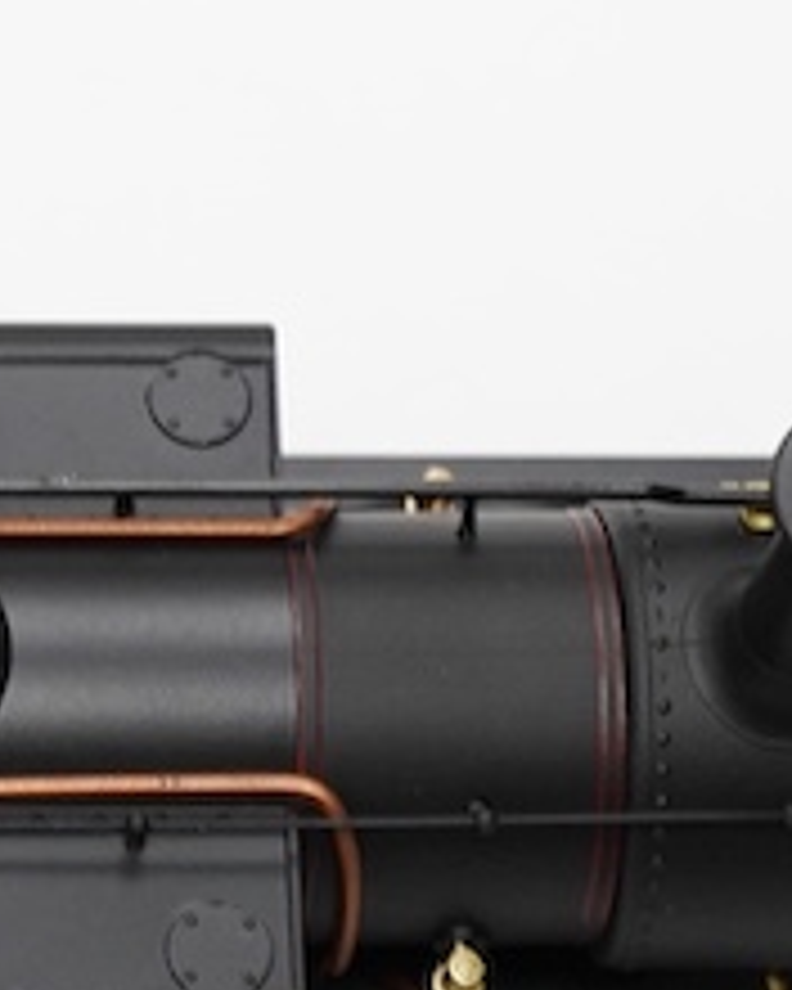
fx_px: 5069
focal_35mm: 173
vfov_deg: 11.2
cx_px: -225
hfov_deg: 8.8
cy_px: 490
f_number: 9
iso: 1250
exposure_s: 1/125
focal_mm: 30
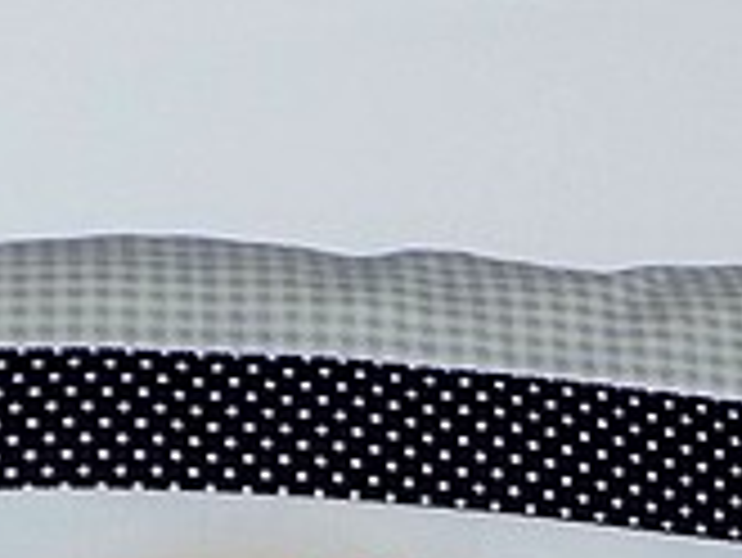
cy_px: 1078
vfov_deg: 6.6
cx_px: 274
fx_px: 4719
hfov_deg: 9.0
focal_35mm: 220
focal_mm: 9.3
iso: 200
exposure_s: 1/30
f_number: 3.9
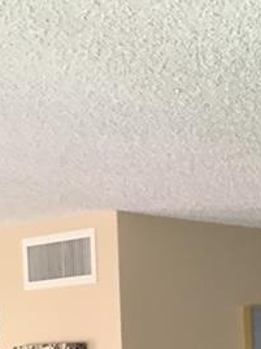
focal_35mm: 130
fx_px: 1307
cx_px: 518
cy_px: 509
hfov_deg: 10.5
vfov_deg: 14.3
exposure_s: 1/30
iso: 100
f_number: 2.2
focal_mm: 4.15
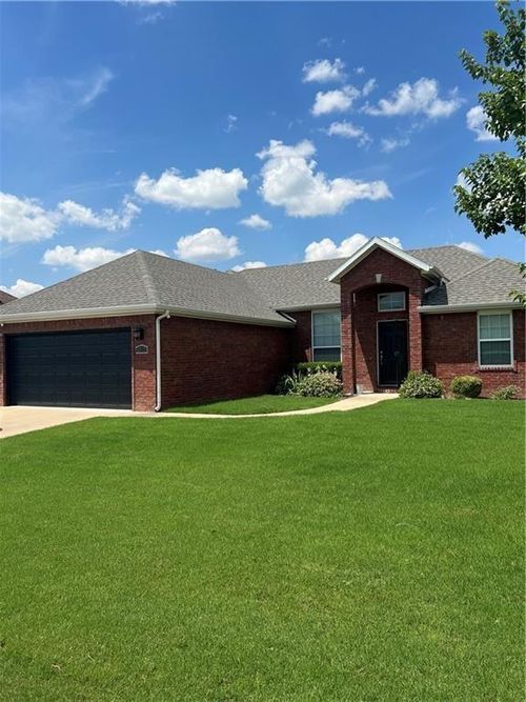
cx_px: 263
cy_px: 351
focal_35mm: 26
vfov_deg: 67.3
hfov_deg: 53.0
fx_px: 527
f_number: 1.5
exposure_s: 1/4831
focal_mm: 5.7
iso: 50
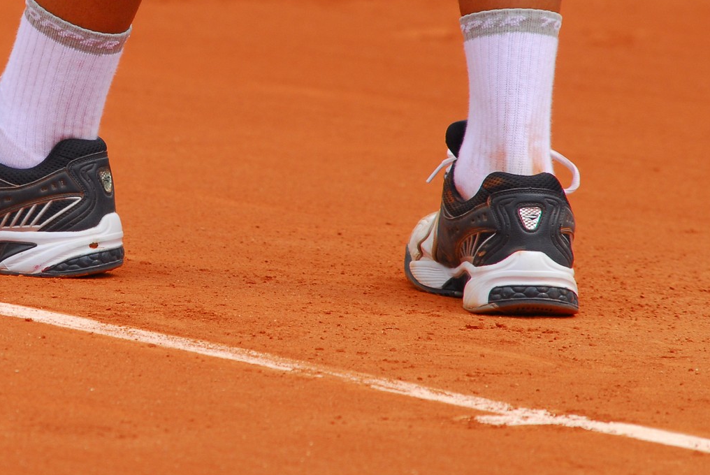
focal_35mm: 800
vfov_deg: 1.7
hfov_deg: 2.6
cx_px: 69
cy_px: 141
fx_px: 15796
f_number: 7.1
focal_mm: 280
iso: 320
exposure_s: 1/500
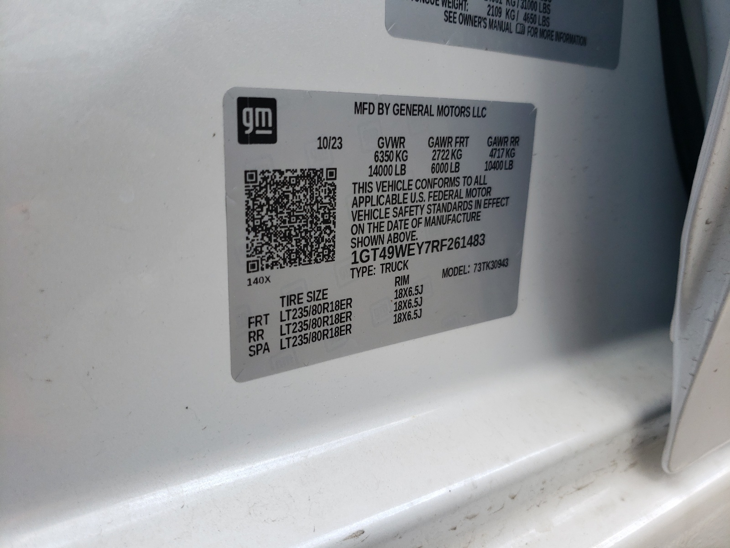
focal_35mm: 26
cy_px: 274
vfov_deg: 53.1
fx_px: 548
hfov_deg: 67.3
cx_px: 365
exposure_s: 1/625
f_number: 1.5
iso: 50
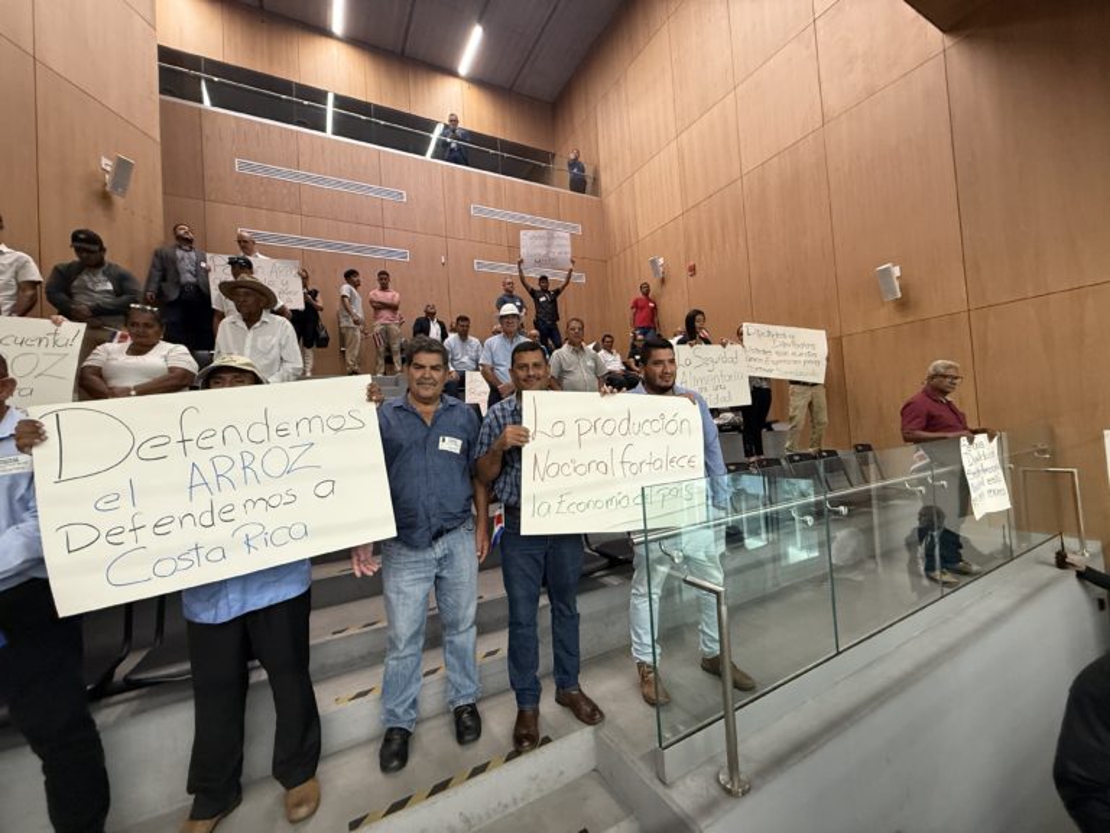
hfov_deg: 102.1
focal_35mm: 14
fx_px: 449
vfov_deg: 85.7
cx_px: 555
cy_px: 416
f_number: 2.2
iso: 320
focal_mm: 2.22
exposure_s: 1/60
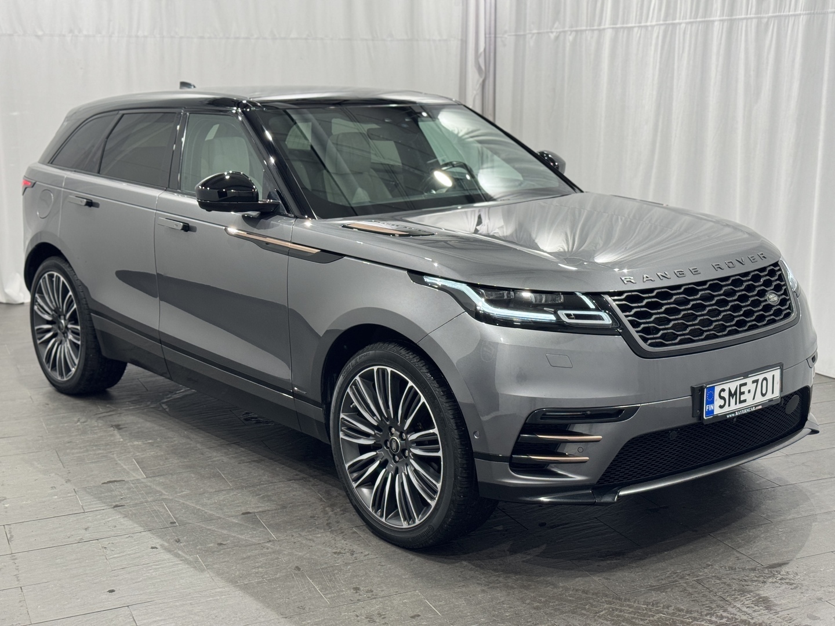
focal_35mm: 48
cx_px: 418
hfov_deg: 39.7
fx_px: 1158
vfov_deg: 30.3
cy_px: 313
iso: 50
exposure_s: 1/50
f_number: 1.78
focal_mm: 6.76
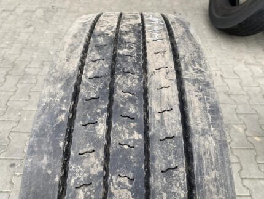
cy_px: 100
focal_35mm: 26
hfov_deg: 67.3
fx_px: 198
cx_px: 132
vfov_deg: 53.1
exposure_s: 1/100
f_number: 1.8
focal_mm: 4.25
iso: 50
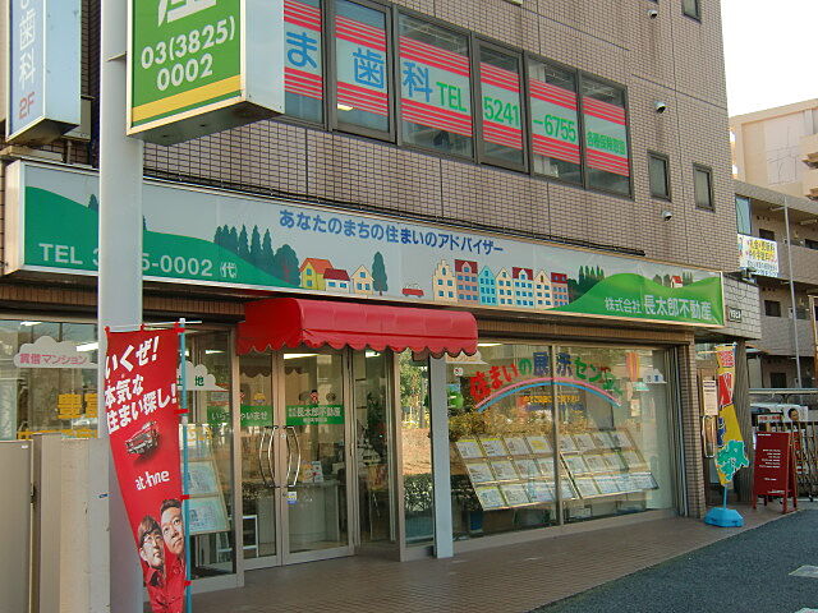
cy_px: 306
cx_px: 409
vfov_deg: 36.0
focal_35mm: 40
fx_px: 945
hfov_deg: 46.8
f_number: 3.8
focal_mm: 7.1
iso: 64
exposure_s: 1/160
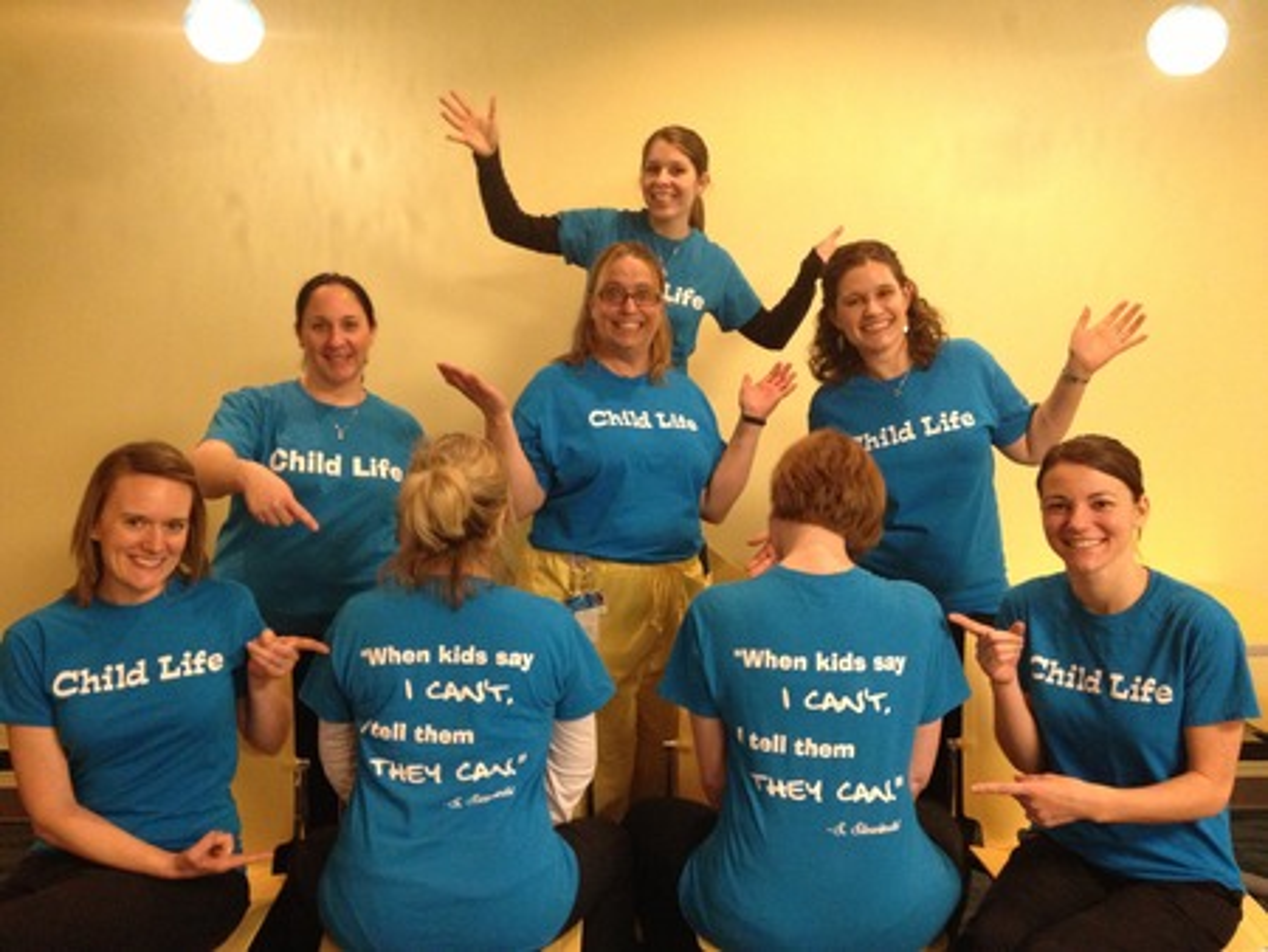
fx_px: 1283
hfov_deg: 52.6
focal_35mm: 35
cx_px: 634
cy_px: 476
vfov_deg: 40.7
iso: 400
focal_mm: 4.28
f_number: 2.4
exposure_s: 1/17
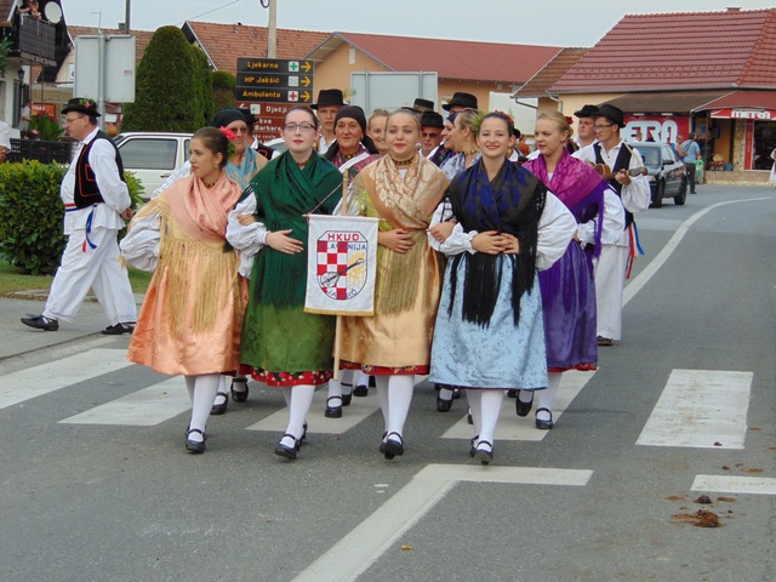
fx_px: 2421
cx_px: 388
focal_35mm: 108
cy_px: 291
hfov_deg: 18.2
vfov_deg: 13.7
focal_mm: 19.4
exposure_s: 1/400
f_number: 3.9
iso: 80
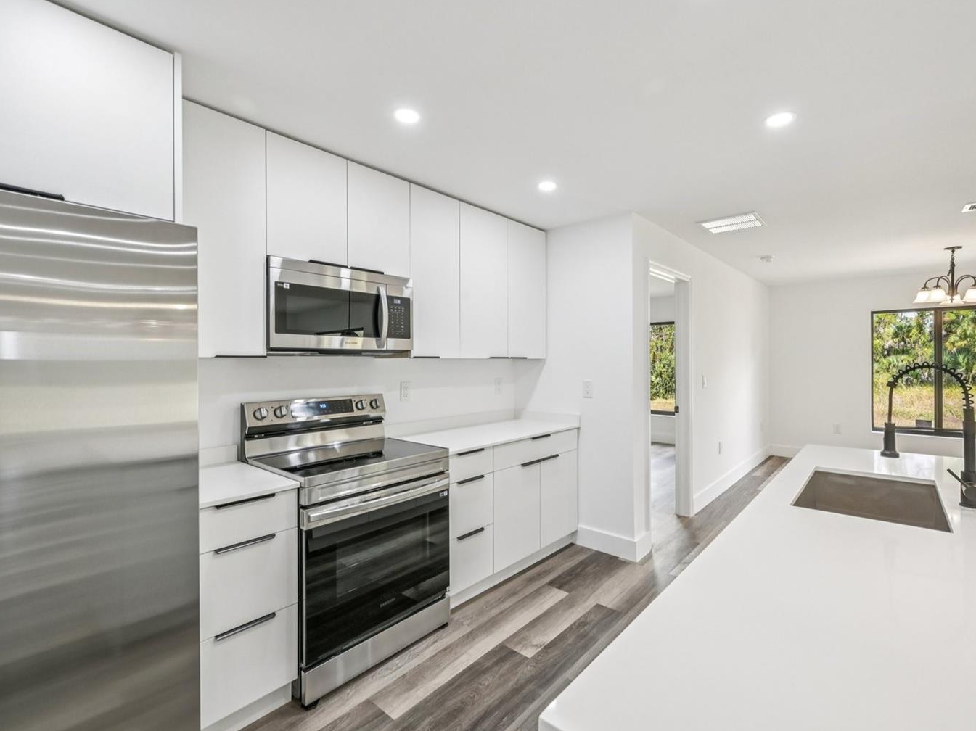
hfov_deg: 94.4
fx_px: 451
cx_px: 517
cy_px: 358
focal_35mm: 16
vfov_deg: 78.1
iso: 400
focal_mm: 14
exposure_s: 1/50
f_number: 8
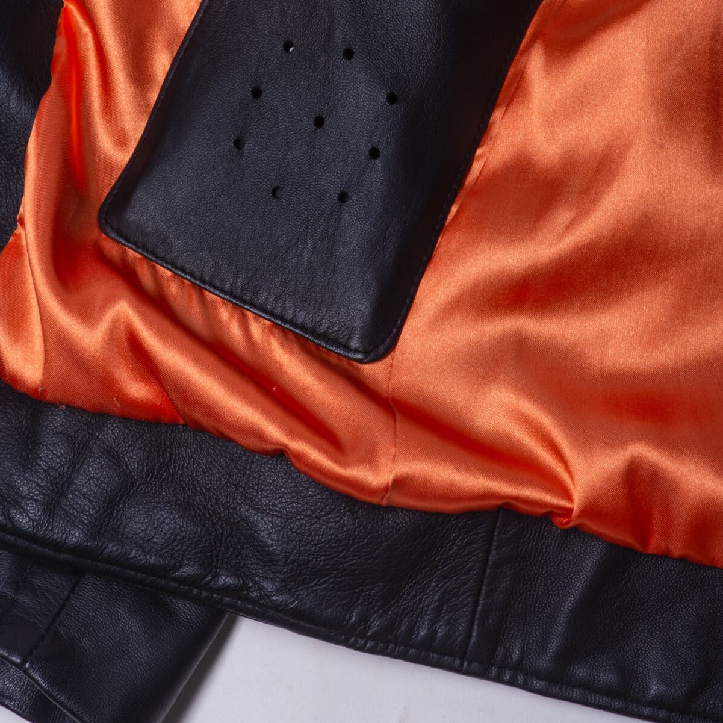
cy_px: 70
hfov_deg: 11.3
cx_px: 299
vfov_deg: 11.3
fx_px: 3639
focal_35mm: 154
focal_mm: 85
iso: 100
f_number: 16
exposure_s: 1/250
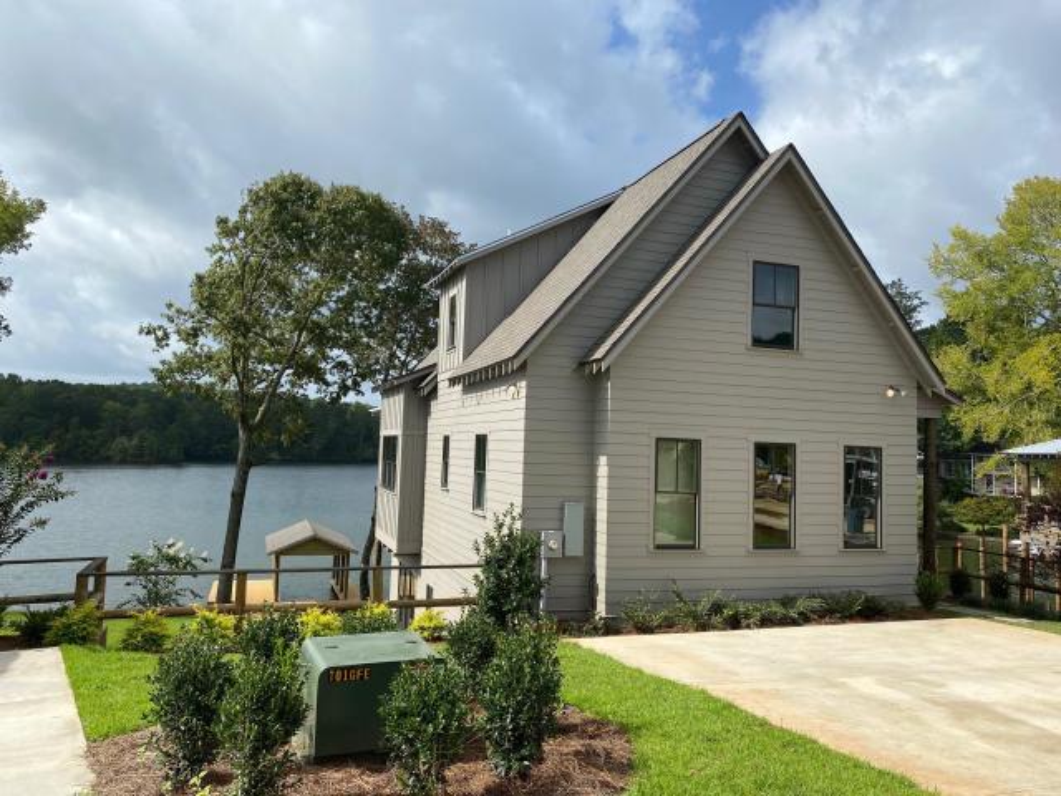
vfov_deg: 53.1
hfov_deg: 67.3
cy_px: 398
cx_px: 530
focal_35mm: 26
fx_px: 797
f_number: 1.8
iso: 32
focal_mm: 4.25
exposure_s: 1/3125
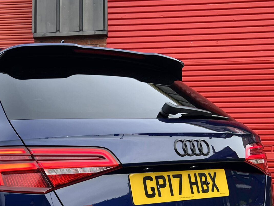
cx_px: 25
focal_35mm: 62
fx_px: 491
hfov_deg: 29.8
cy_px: 178
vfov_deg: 23.1
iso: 40
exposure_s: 1/266
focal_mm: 5.7
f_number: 1.5
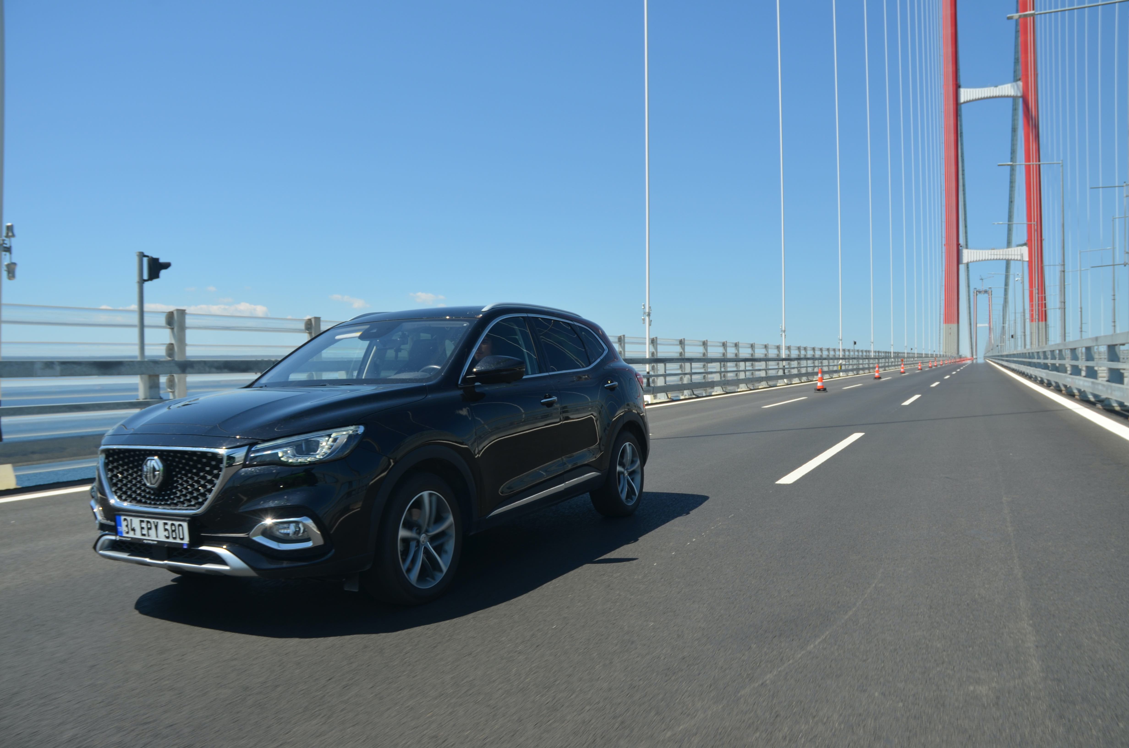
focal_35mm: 27
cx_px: 564
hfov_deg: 67.5
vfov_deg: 47.7
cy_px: 374
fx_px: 845
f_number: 9
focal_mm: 18
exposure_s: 1/320
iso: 100
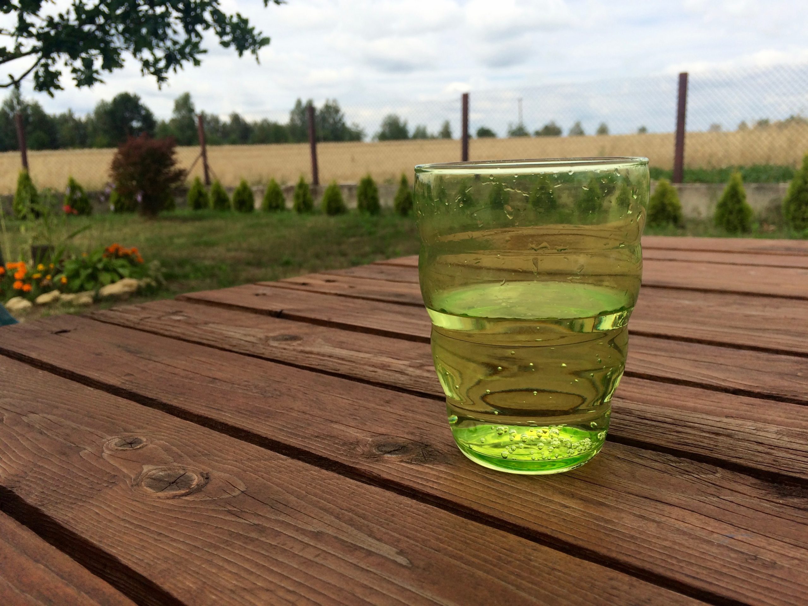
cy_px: 303
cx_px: 404
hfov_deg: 61.7
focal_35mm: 29
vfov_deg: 48.2
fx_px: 677
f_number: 2.2
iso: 32
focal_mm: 4.15
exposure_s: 1/1786
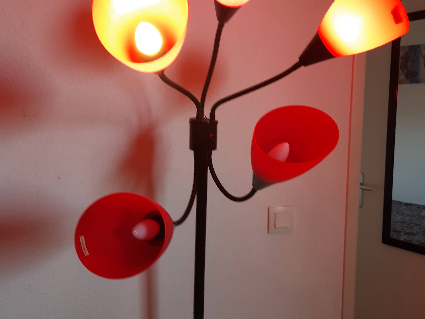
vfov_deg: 40.7
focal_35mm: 35
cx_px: 213
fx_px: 430
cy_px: 154
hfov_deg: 52.6
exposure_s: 1/50
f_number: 1.7
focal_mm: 3.92
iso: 50
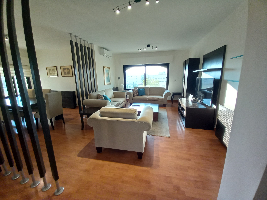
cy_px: 100
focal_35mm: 13
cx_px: 134
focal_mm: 1.13
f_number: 2.2
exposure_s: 1/50
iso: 100
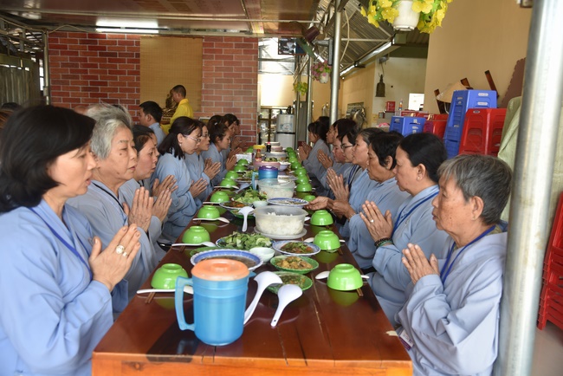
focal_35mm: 31
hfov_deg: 60.3
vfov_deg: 42.4
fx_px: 485
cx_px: 282
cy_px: 188
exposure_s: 1/80
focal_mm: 31
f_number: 4.5
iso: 400
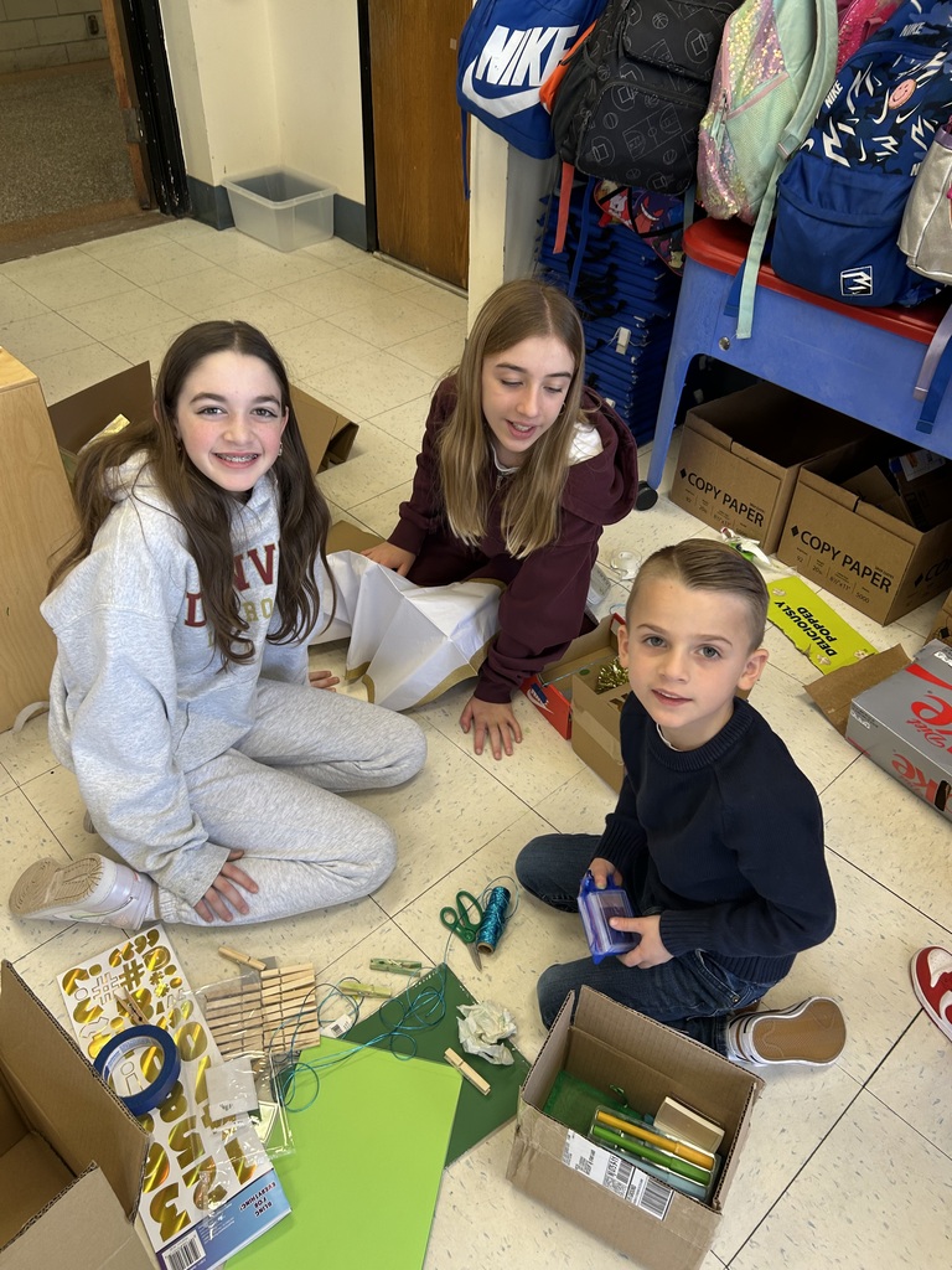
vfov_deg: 67.3
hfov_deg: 53.1
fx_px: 953
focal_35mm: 26
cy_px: 635
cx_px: 476
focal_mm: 5.7
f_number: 1.5
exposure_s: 1/60
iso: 80
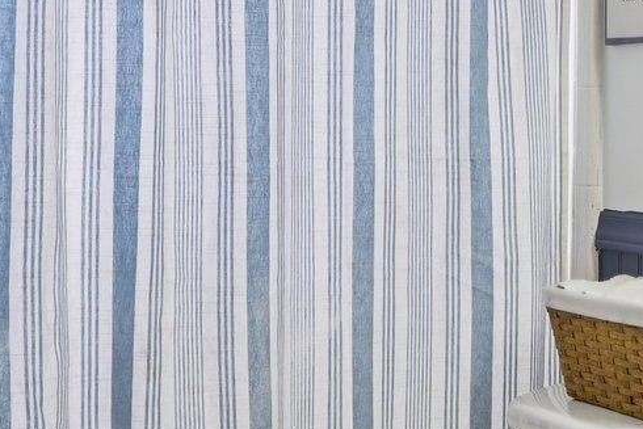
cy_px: 94
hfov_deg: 26.2
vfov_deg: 18.5
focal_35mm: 73
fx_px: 1306
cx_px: 647
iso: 400
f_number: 8
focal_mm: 17.5
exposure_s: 1/40
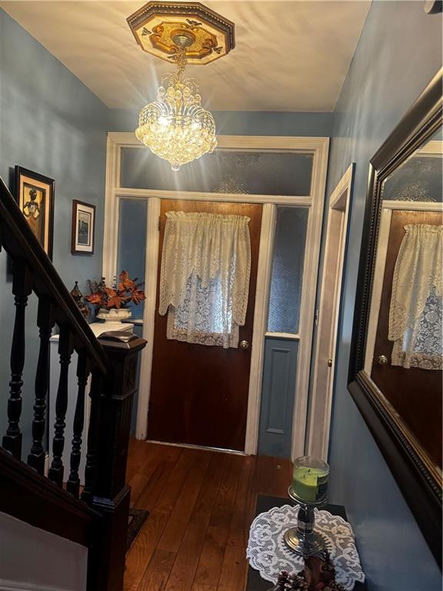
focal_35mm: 24
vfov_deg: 71.6
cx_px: 222
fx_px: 410
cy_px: 296
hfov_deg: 56.8
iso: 640
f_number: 1.78
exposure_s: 1/60
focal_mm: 6.76
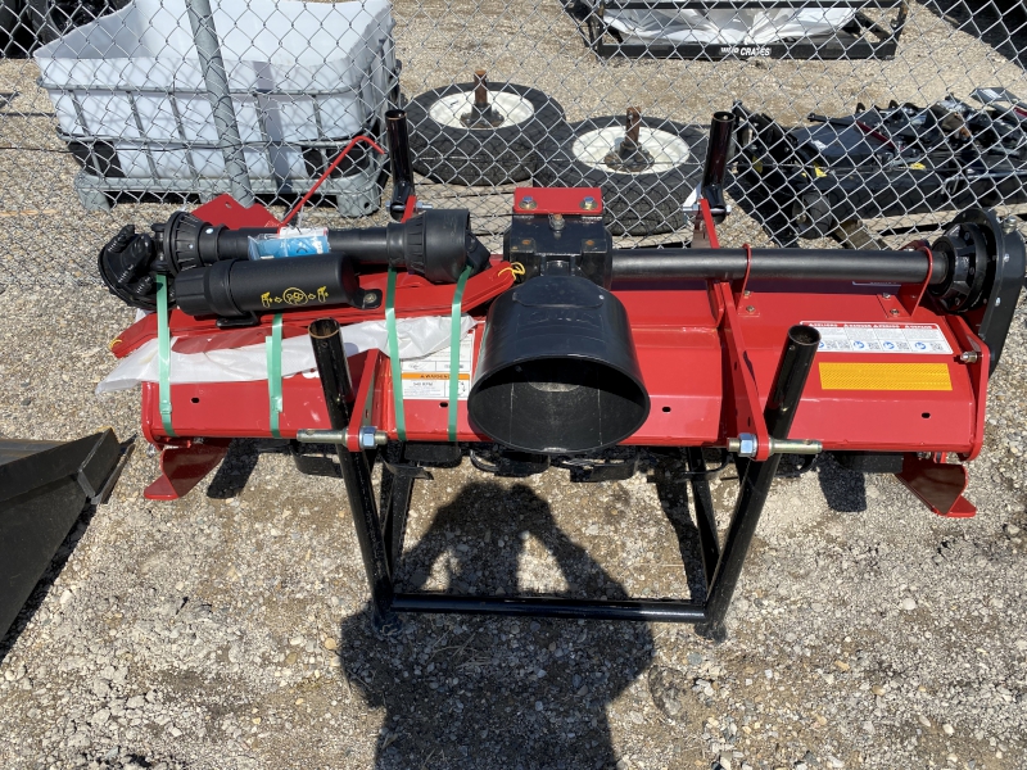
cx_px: 514
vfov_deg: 53.1
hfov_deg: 67.3
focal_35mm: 26
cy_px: 385
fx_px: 771
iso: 32
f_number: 1.8
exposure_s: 1/2967
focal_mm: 4.25
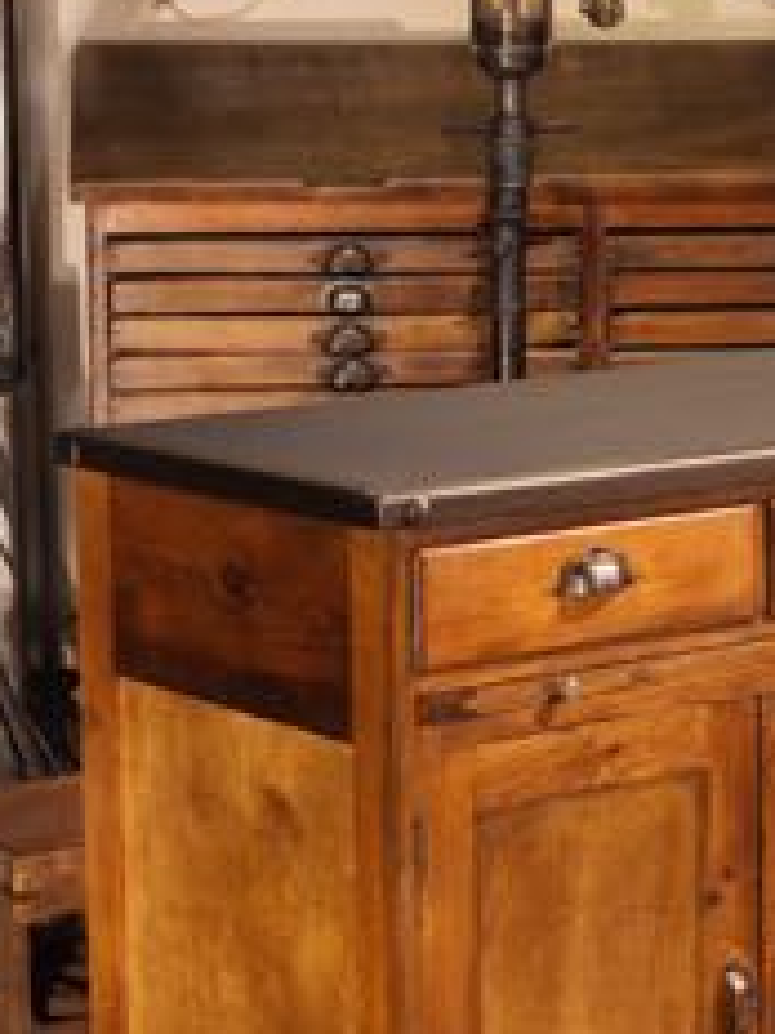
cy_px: 562
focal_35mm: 132
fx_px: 3940
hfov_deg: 11.2
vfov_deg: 14.9
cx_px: 690
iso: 2500
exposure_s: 1/125
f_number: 3.6
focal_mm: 35
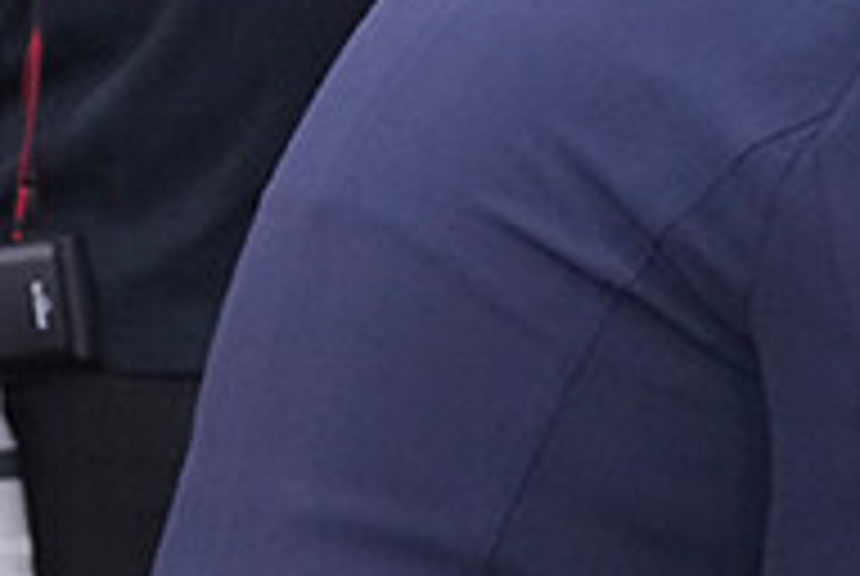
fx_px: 8398
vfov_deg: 3.9
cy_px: -279
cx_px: 1896
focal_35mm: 351
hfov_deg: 5.7
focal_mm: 70
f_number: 5
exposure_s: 1/160
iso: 3200
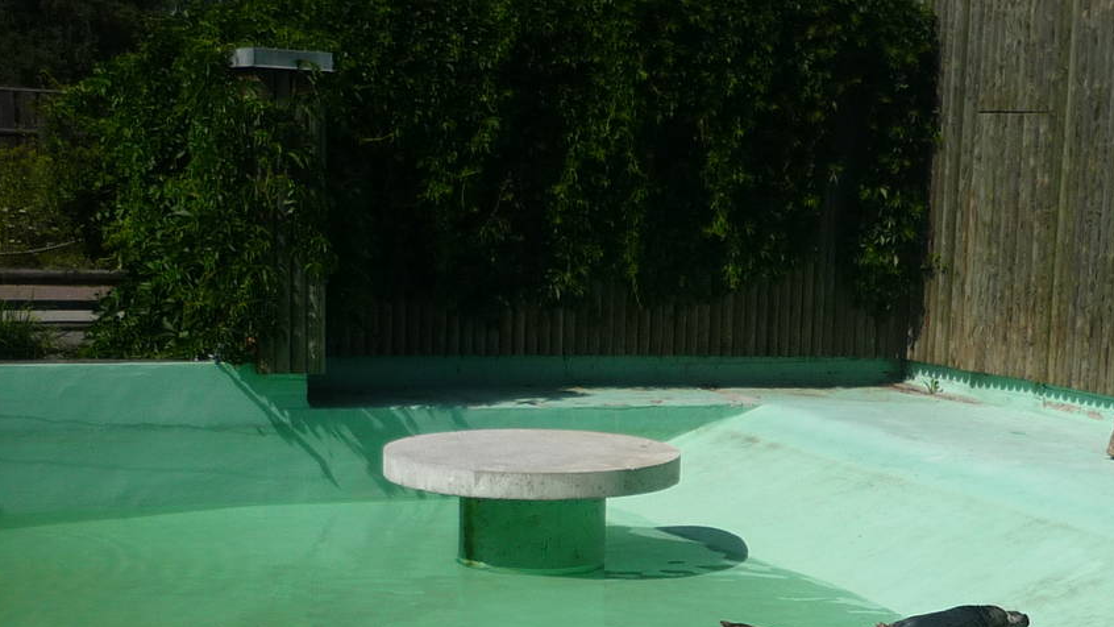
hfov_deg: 30.1
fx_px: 2009
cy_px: 632
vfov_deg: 17.3
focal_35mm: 68
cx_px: 920
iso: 100
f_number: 8
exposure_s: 1/500
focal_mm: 5.5
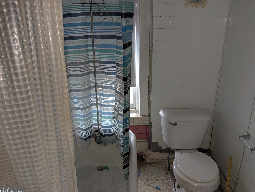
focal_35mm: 28
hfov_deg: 63.4
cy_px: 97
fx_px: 206
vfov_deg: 49.7
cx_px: 125
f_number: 1.73
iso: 587
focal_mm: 4.38
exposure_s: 1/120
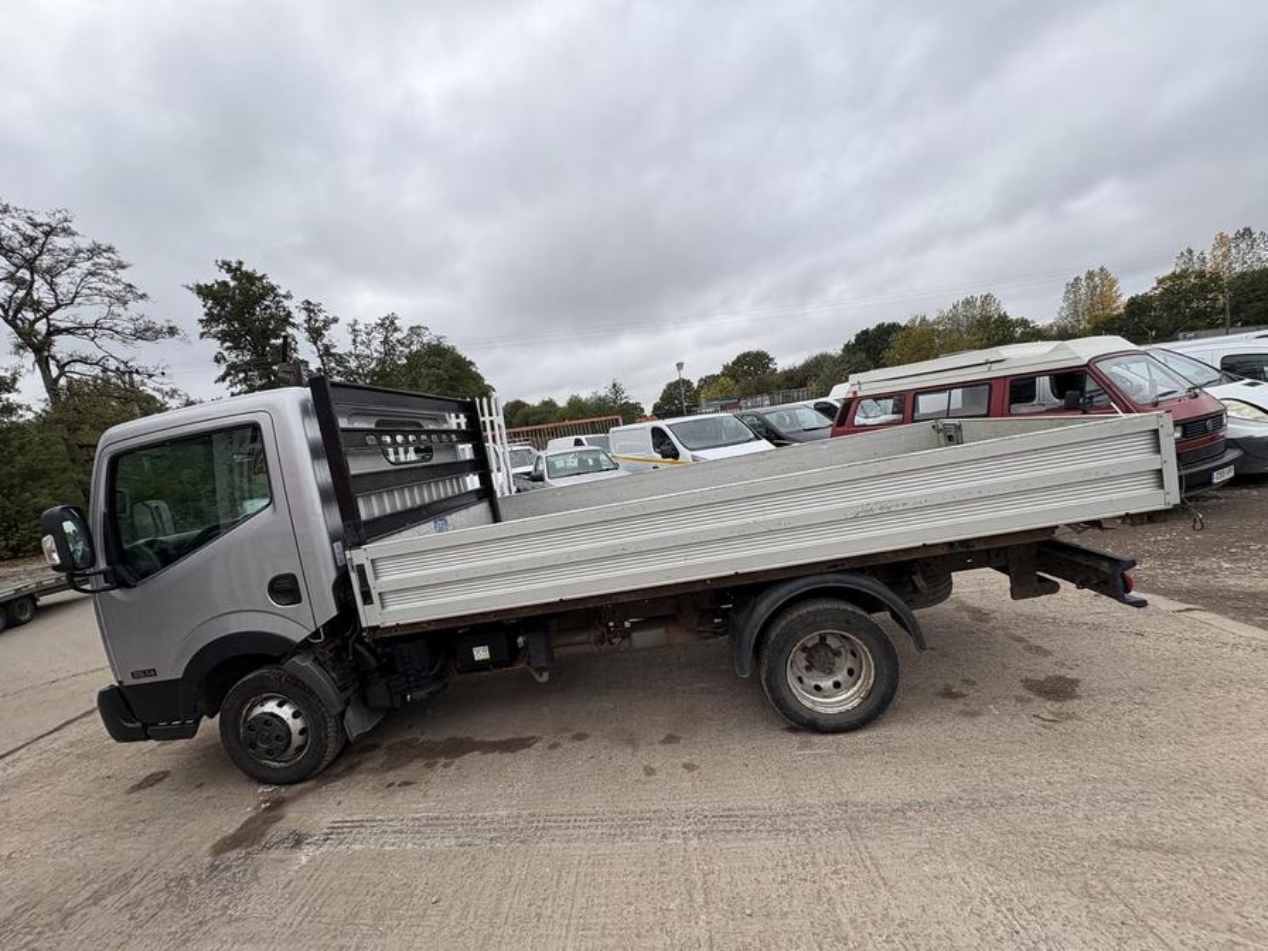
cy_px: 476
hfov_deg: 102.1
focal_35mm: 14
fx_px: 513
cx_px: 634
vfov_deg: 85.7
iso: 40
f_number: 2.2
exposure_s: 1/641
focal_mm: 2.22
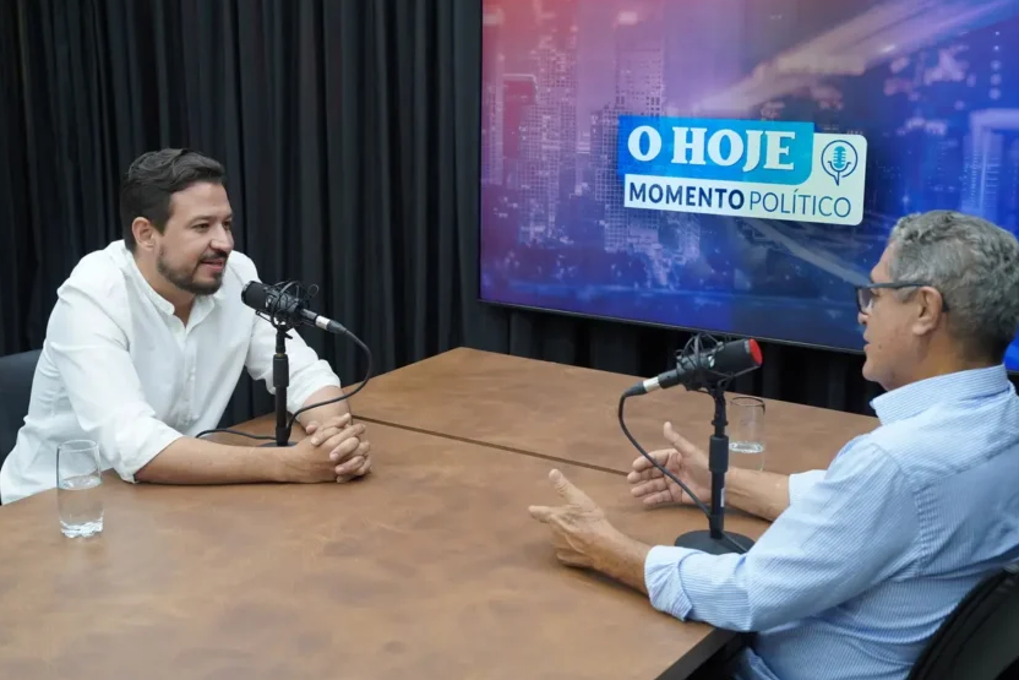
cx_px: 511
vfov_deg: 27.9
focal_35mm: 48
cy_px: 319
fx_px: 1369
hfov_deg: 40.8
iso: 640
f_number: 4
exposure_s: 1/160
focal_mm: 39.3
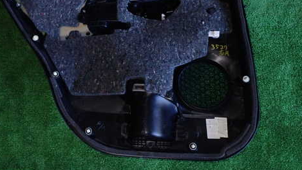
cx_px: 124
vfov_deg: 30.2
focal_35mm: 39
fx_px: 312
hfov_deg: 51.3
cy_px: 55
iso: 800
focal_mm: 5.05
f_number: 9
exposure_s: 1/30
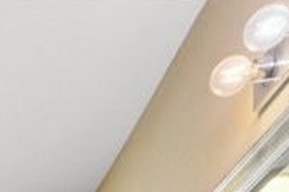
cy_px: 561
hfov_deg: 18.7
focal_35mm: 77
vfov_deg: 11.4
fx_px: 618
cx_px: -262
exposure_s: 1/25
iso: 400
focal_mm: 13
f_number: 8
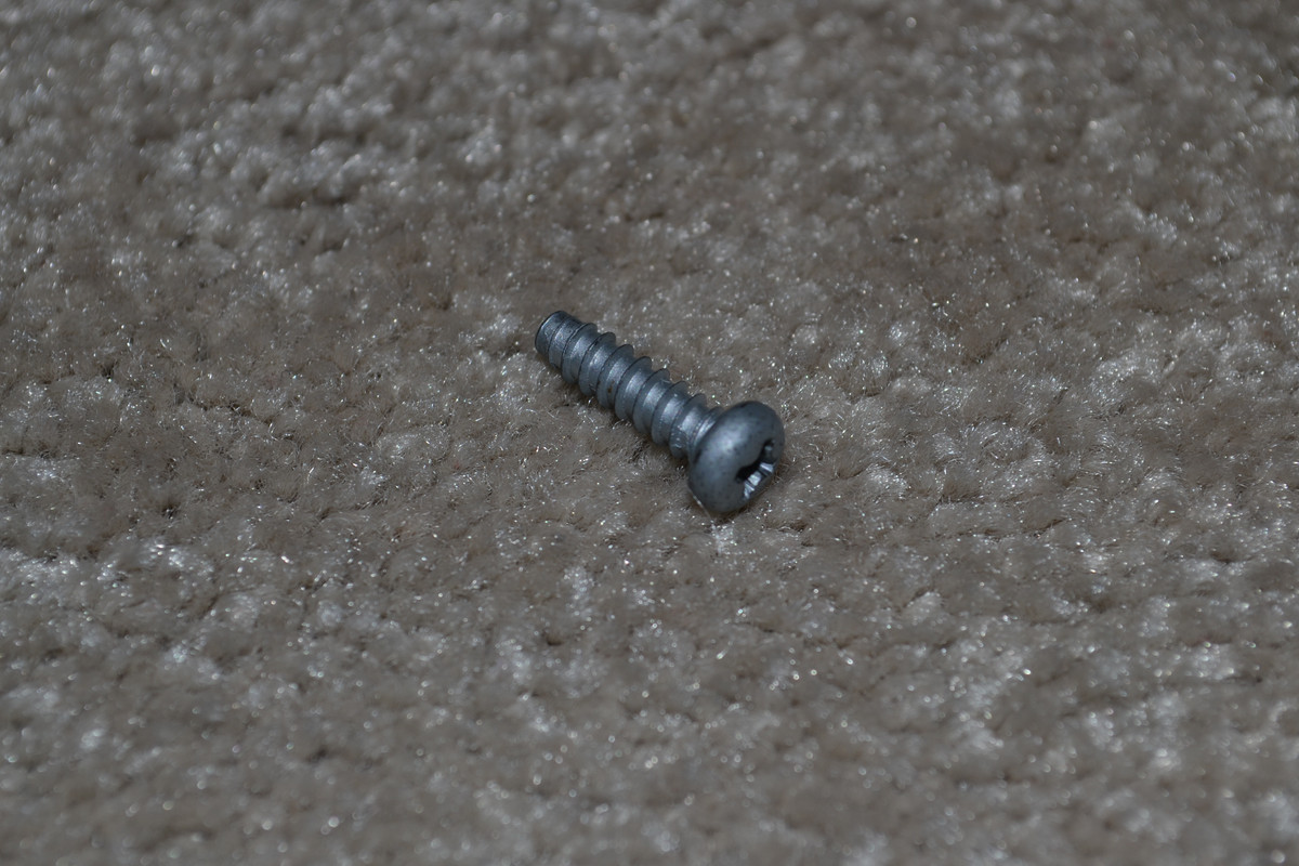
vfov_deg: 16.6
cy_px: 433
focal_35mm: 82
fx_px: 2977
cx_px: 650
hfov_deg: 24.6
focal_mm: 55
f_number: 8
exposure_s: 1/60
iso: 100
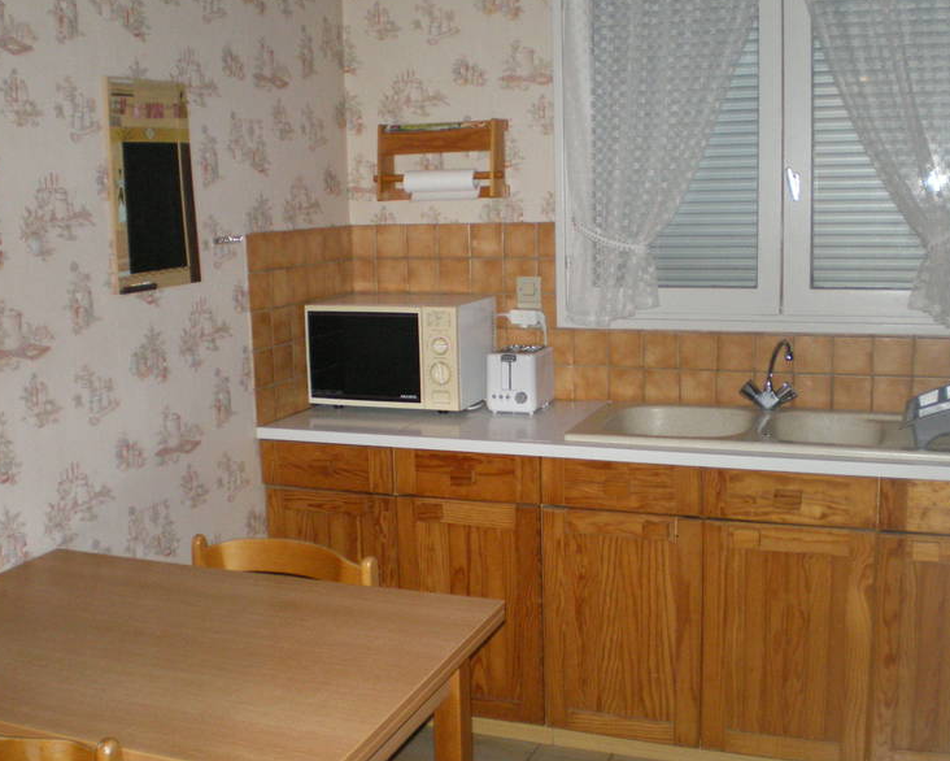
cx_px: 454
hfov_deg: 45.8
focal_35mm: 40
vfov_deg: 37.4
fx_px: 1125
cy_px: 378
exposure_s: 1/30
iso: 400
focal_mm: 6.3
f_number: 3.1
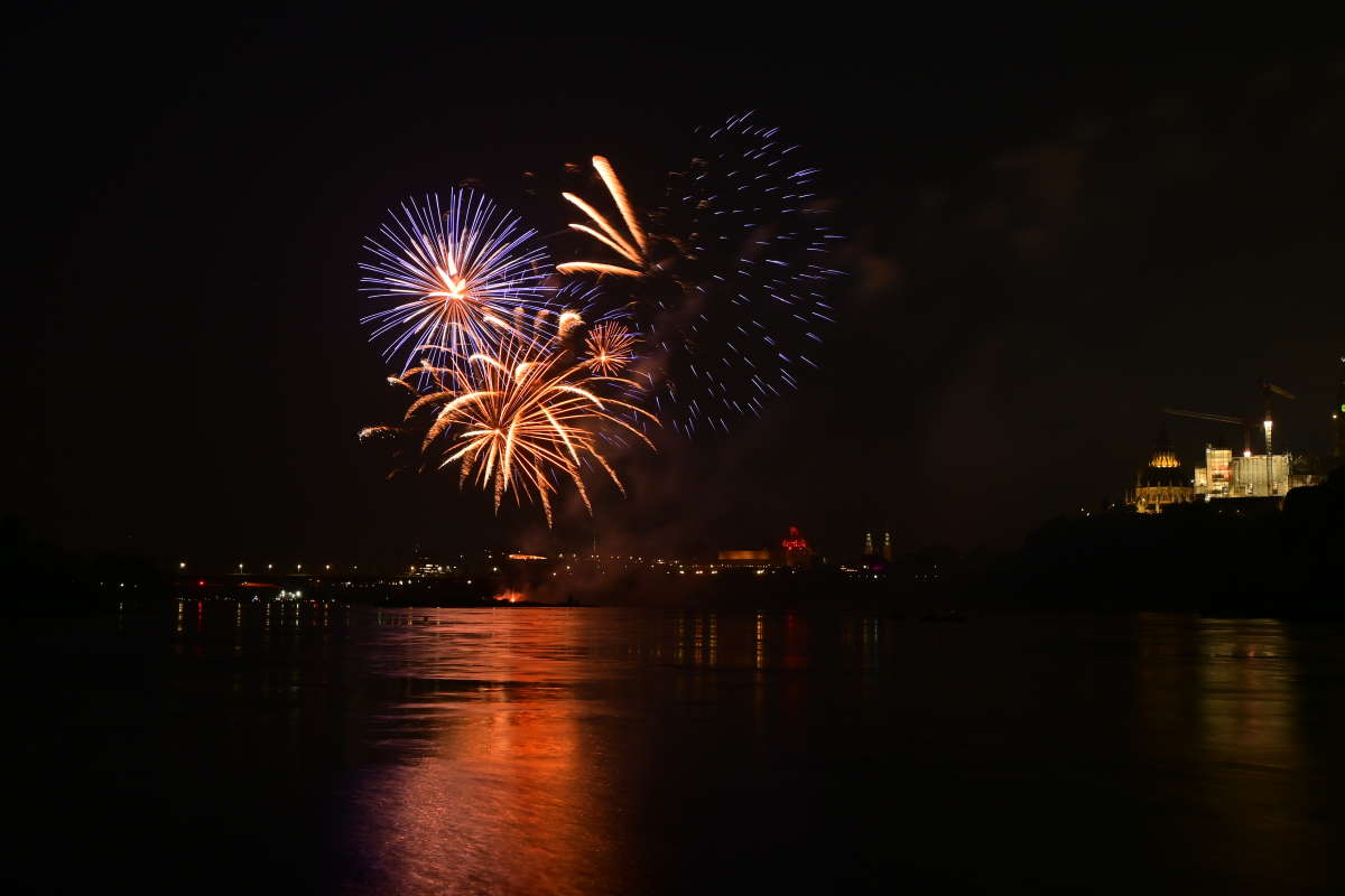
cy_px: 448
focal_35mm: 40
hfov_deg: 48.7
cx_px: 672
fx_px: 1485
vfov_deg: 33.6
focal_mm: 26.5
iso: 400
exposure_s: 1.6
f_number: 11
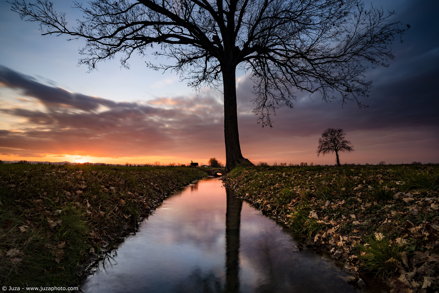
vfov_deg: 67.4
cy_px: 146
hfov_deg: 90.0
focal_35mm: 18
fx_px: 219
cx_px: 220
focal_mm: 18
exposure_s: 1/15
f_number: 13
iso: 100
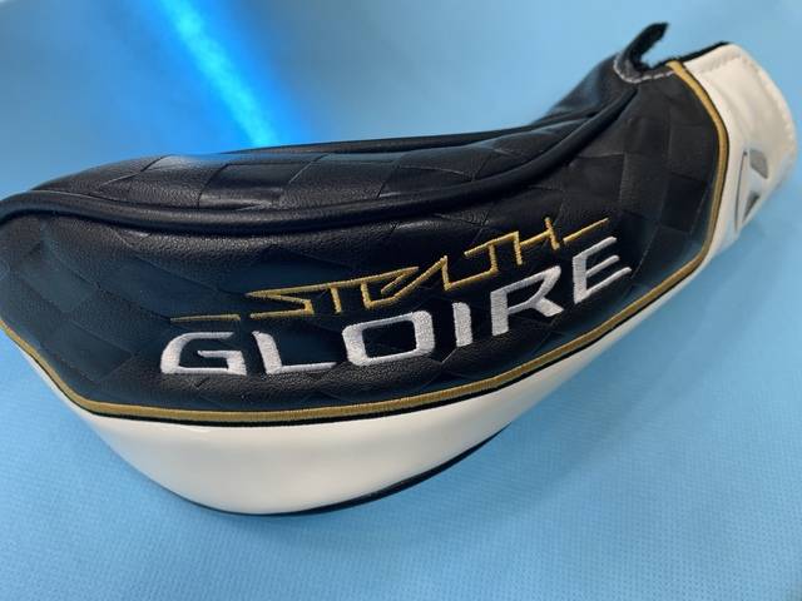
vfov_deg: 53.1
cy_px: 300
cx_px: 401
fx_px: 602
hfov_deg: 67.3
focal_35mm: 26
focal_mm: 4.25
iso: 64
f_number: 1.8
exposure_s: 1/60
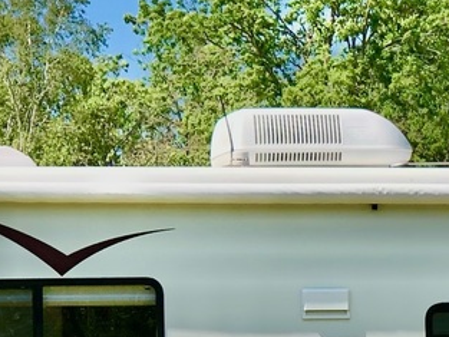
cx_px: 471
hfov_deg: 11.7
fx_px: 2154
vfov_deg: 8.9
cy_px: 260
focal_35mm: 166
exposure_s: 1/873
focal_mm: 6
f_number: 2.4
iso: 16
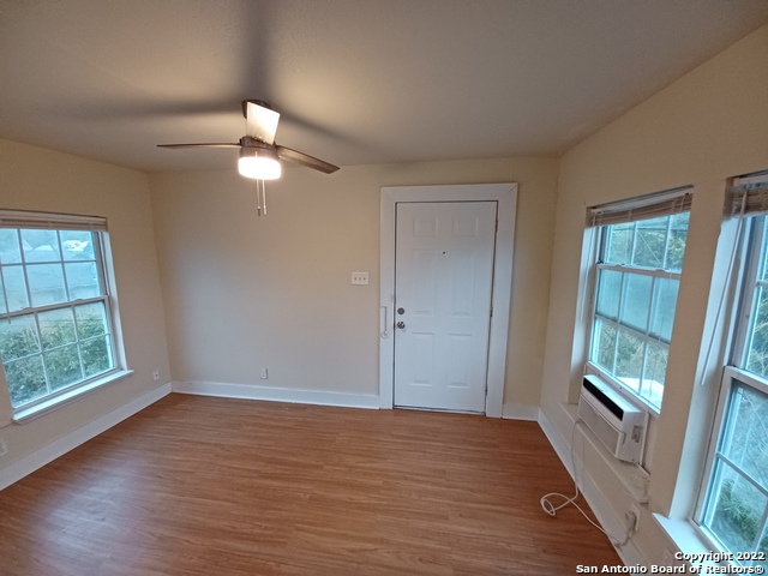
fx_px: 288
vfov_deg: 89.9
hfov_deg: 106.2
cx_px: 384
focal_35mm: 13
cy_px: 288
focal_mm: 1.42
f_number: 2.2
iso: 200
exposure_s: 1/30
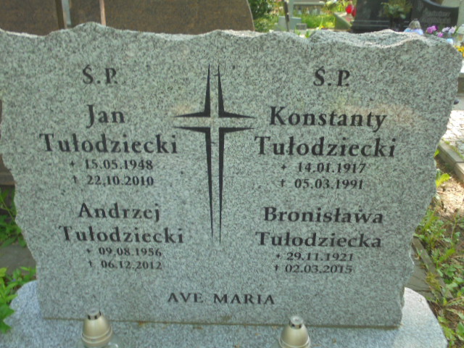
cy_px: 174
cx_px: 232
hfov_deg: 54.0
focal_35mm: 34
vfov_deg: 41.8
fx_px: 456
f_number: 4
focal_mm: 6.1
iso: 100
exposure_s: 1/60
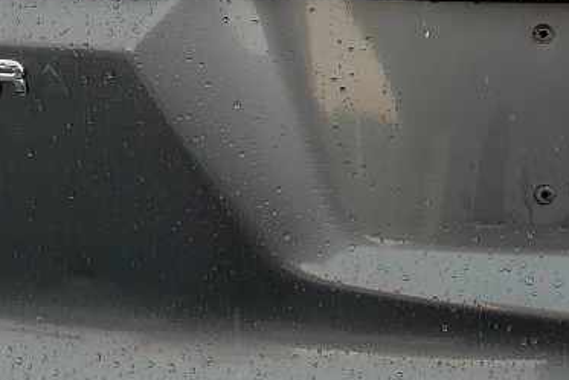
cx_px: 574
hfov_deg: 17.2
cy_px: 38
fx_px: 1834
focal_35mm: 116
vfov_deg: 11.7
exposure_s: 1/270
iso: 50
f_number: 1.5
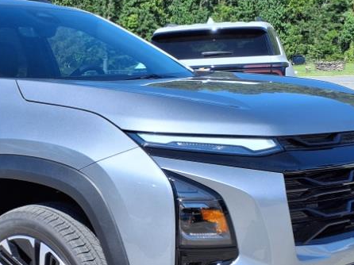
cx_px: 64
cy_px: 169
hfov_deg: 30.4
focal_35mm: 62
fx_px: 634
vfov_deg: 23.6
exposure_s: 1/1429
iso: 40
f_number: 1.9
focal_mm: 3.58
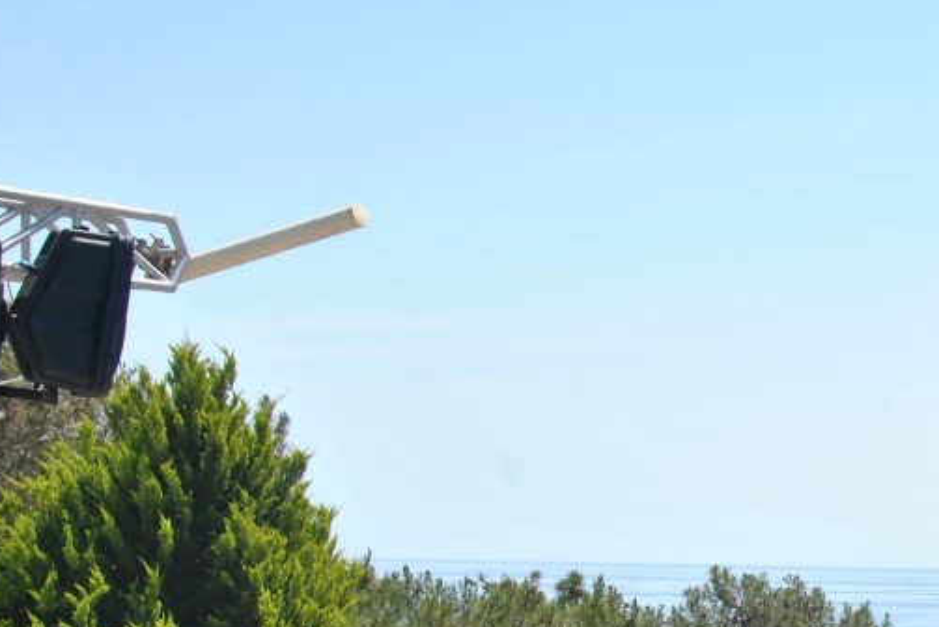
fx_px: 2323
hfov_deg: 22.0
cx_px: 953
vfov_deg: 15.2
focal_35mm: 89
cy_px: 547
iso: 100
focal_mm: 26
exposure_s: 1/200
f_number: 9
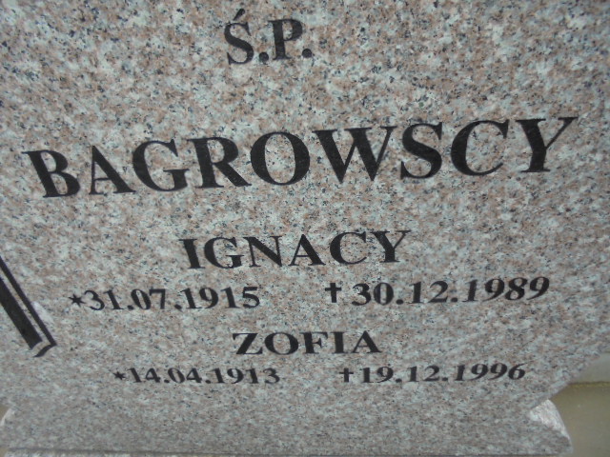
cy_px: 228
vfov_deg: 53.1
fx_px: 458
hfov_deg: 67.3
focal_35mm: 26
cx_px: 305
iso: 100
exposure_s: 1/160
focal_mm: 4.6
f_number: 3.5
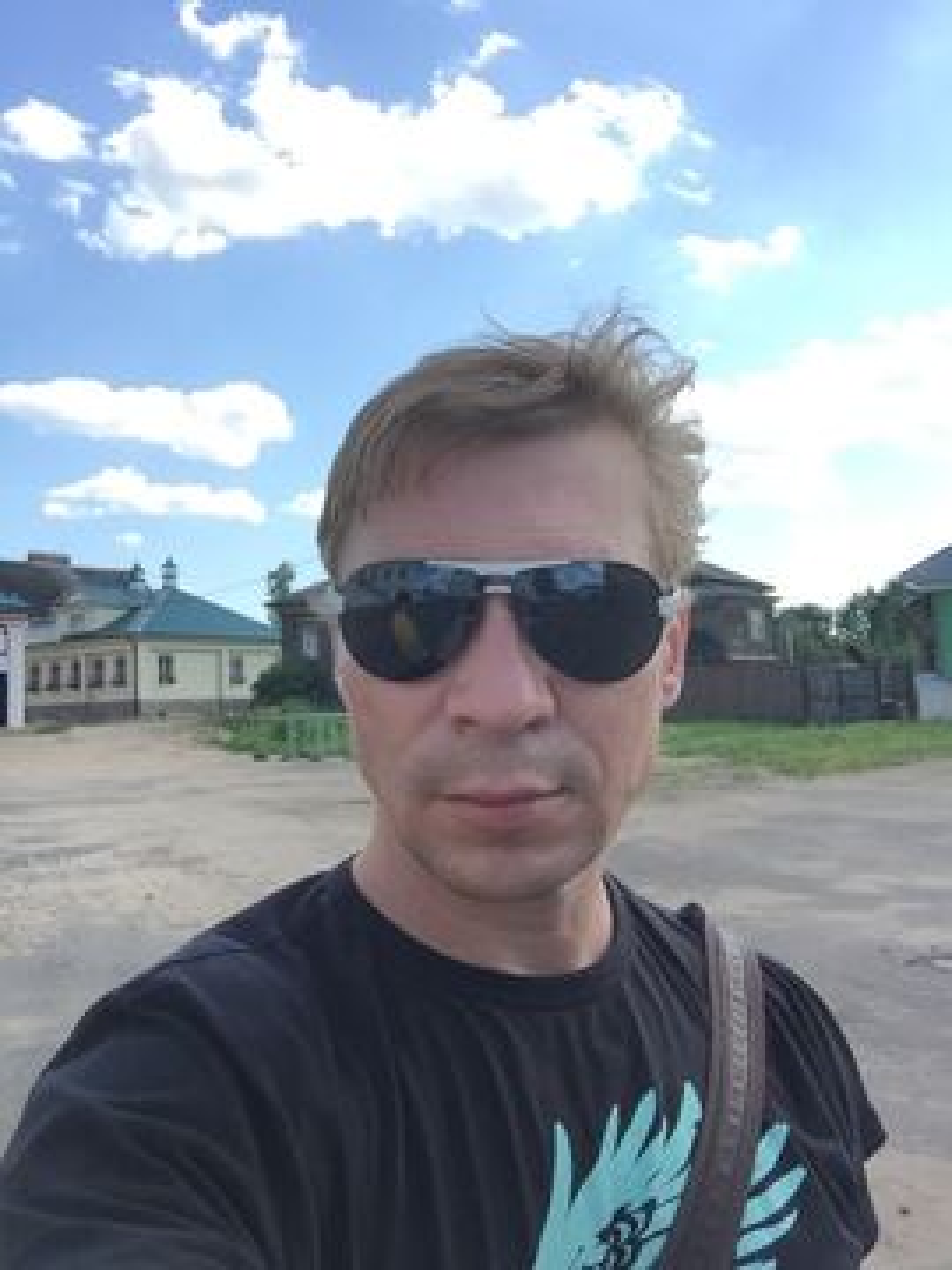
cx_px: 476
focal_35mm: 31
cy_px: 635
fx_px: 1137
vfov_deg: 58.4
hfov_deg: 45.4
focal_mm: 2.65
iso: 32
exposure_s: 1/397
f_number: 2.2
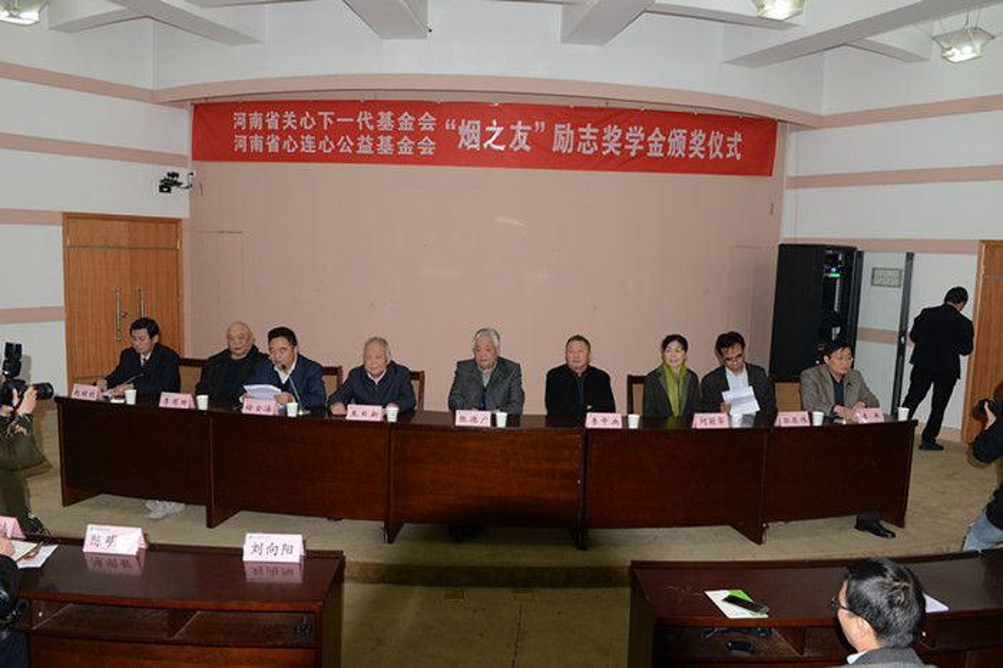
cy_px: 334
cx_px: 502
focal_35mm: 27
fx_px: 752
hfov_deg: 67.4
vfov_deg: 47.9
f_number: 4
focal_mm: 27
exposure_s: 1/60
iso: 400
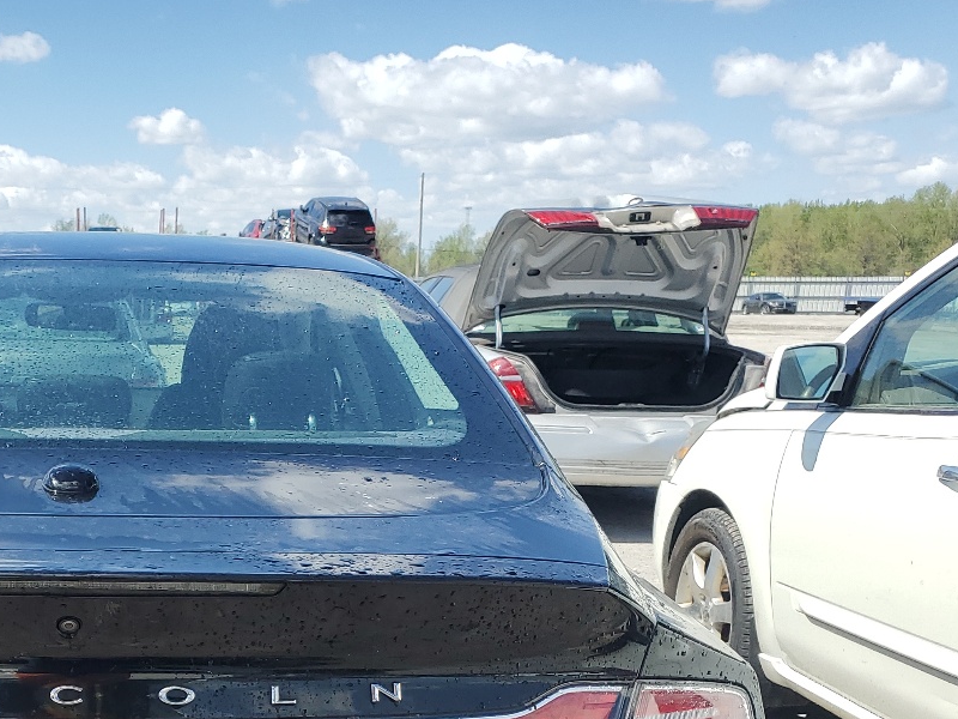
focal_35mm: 52
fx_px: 1439
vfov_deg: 26.8
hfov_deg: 34.6
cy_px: 690
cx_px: 80
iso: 50
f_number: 1.5
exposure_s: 1/2500
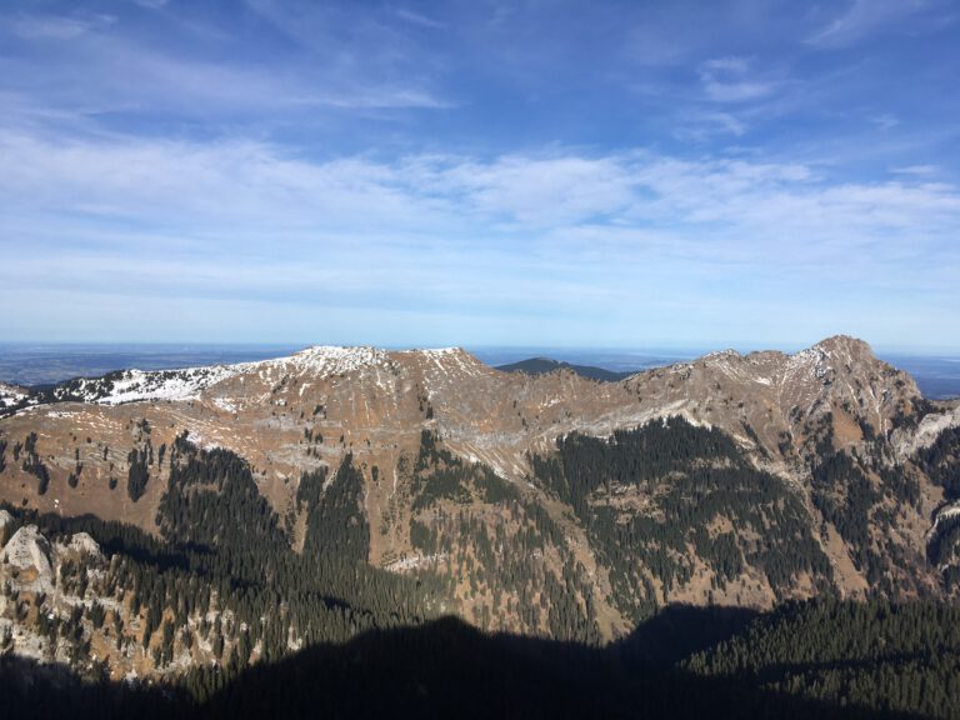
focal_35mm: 29
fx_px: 804
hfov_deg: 61.7
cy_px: 360
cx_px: 480
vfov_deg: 48.2
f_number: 2.2
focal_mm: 4.15
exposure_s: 1/2024
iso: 25
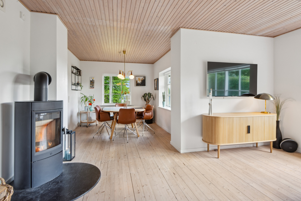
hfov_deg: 86.9
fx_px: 159
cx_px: 153
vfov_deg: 64.6
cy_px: 98
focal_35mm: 19
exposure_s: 1/20
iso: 800
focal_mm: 18
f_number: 11
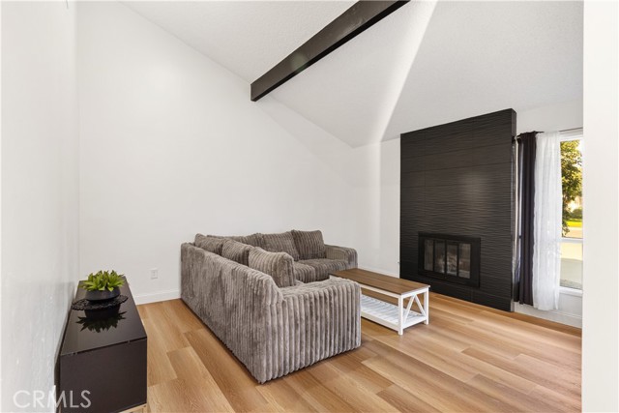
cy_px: 206
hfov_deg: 93.3
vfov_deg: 70.5
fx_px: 292
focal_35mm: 17
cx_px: 310
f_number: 6.3
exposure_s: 1
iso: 400
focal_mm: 17
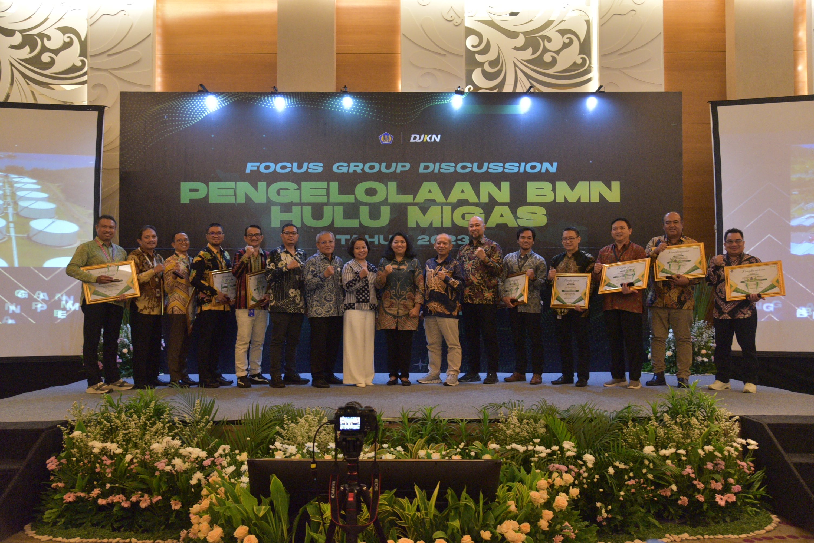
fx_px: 724
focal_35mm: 32
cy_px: 272
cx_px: 407
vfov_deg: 41.1
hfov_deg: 58.7
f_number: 4
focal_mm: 32
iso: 2500
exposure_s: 1/100
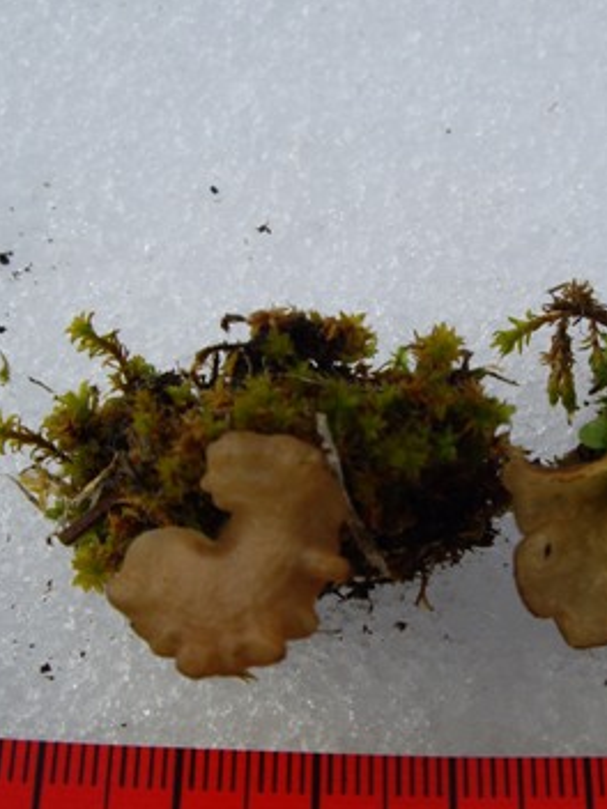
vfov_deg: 28.2
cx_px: 458
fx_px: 1613
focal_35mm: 69
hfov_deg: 21.1
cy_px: 427
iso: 50
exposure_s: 1/160
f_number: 4.3
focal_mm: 6.2
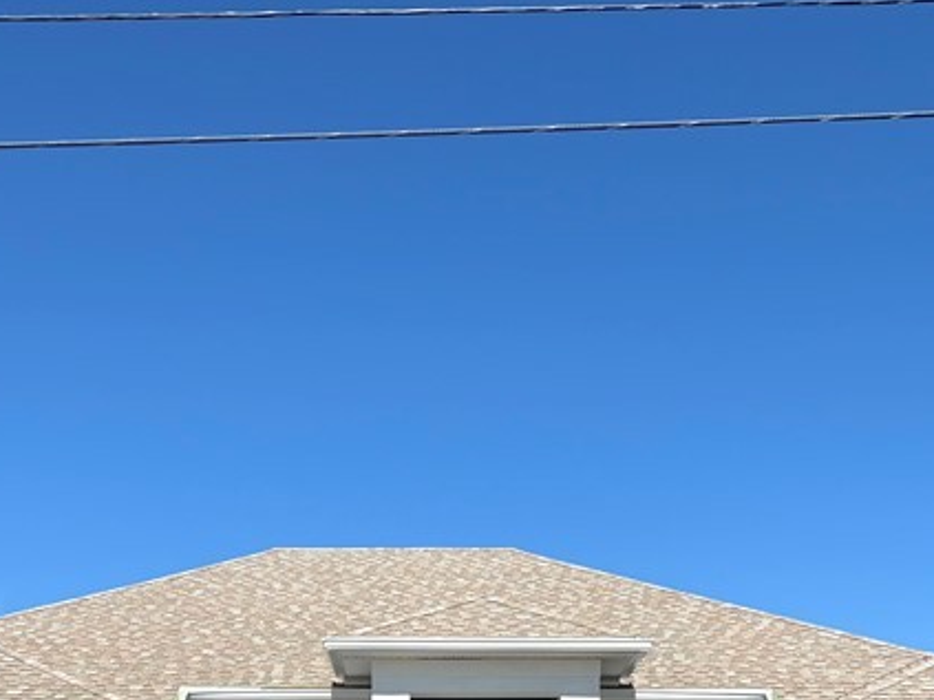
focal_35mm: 63
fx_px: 1699
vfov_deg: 22.4
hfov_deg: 30.7
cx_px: 393
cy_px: 707
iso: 50
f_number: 1.6
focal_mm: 5.96
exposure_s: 1/5814
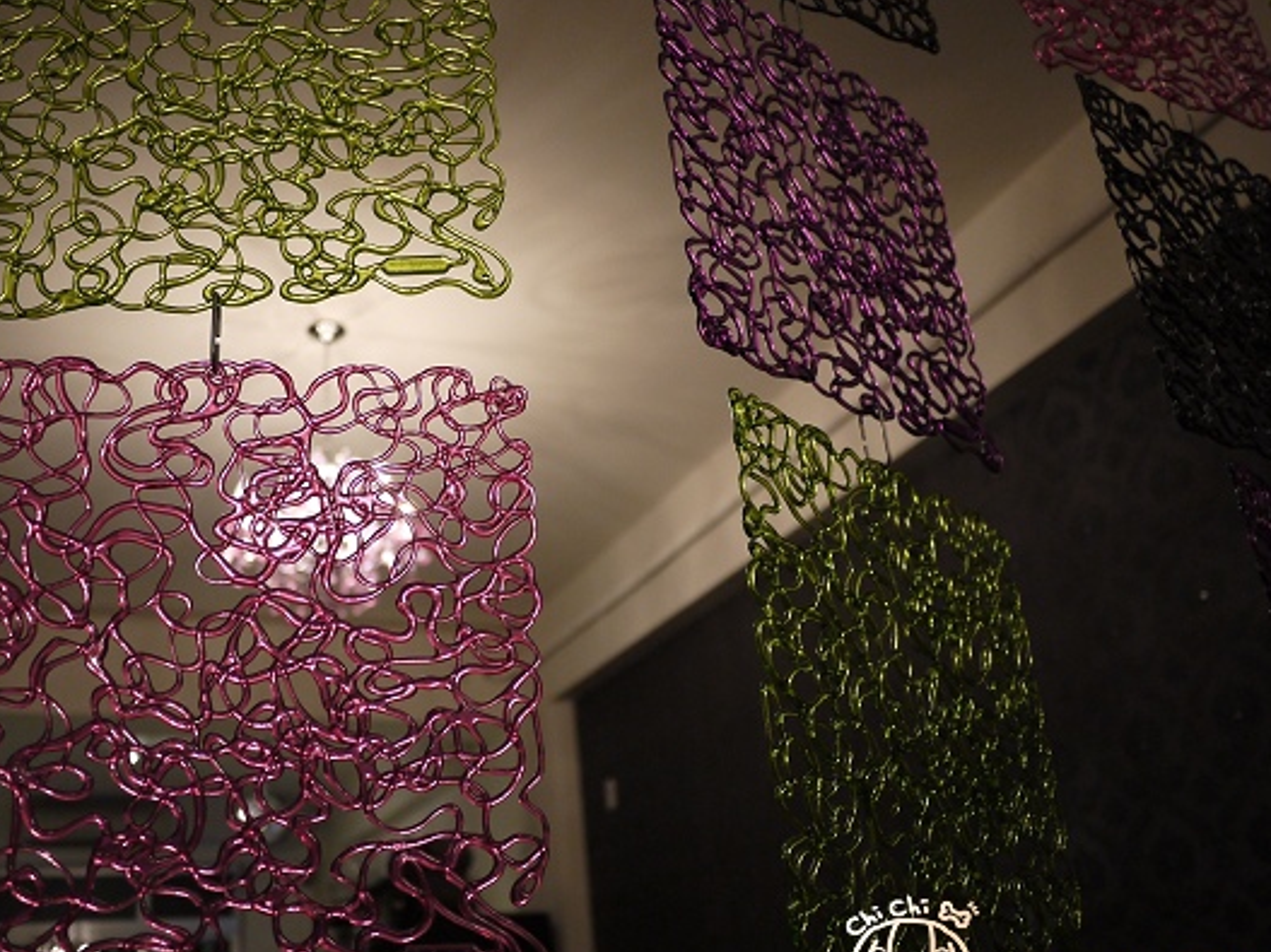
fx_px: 1248
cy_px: 482
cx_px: 562
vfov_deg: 41.8
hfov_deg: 53.8
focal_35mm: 34
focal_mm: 14
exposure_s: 1/40
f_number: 2.5
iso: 400
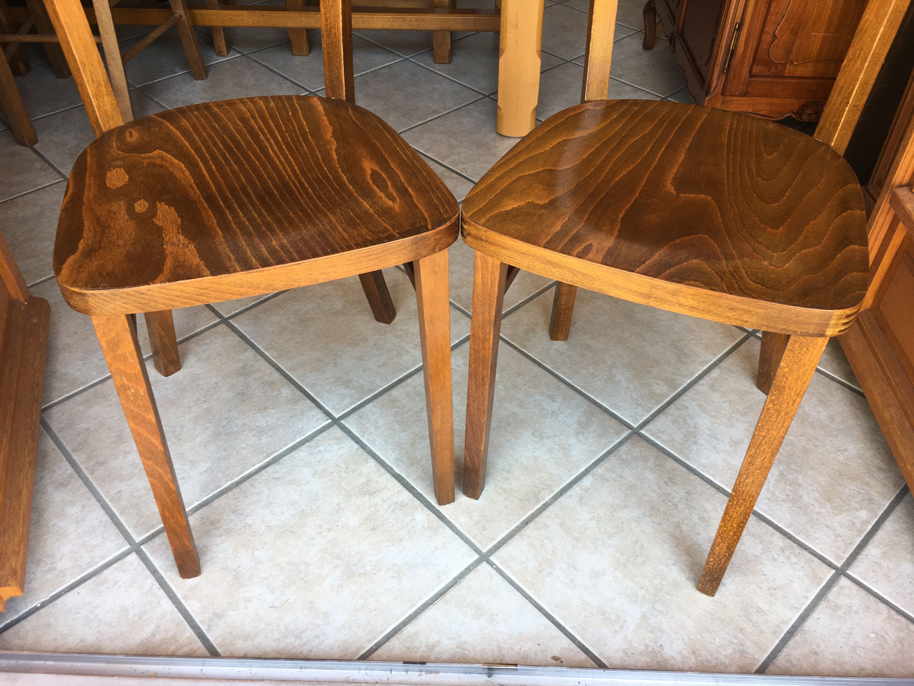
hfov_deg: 61.7
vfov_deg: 48.2
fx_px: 766
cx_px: 457
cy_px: 343
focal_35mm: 29
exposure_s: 1/50
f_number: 2.2
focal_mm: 4.15
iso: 32
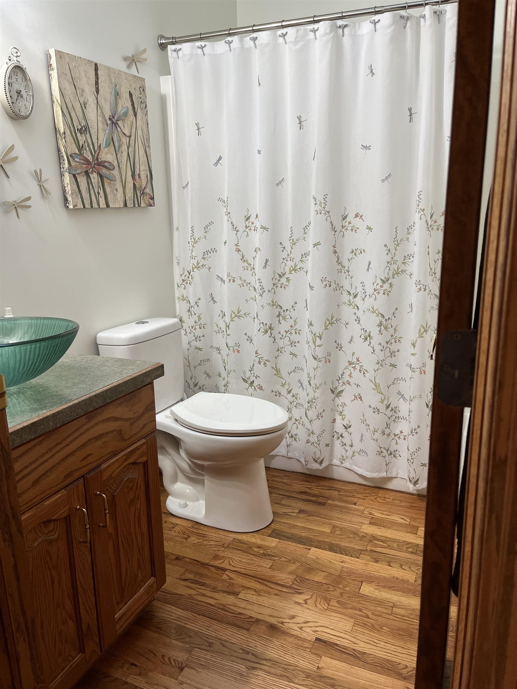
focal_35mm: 26
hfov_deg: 53.1
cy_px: 344
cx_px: 258
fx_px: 518
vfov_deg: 67.3
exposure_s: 1/120
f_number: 1.6
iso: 125
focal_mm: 5.1
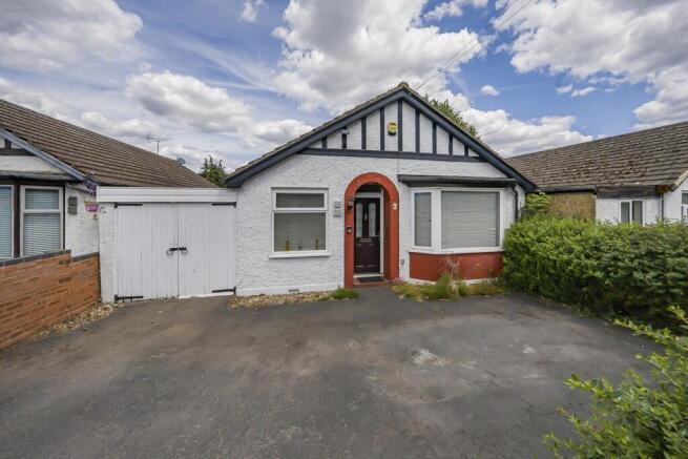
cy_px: 230
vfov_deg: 90.0
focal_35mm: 12
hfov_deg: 112.6
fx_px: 229
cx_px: 344
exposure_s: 1/1250
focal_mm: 12
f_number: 9
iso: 320
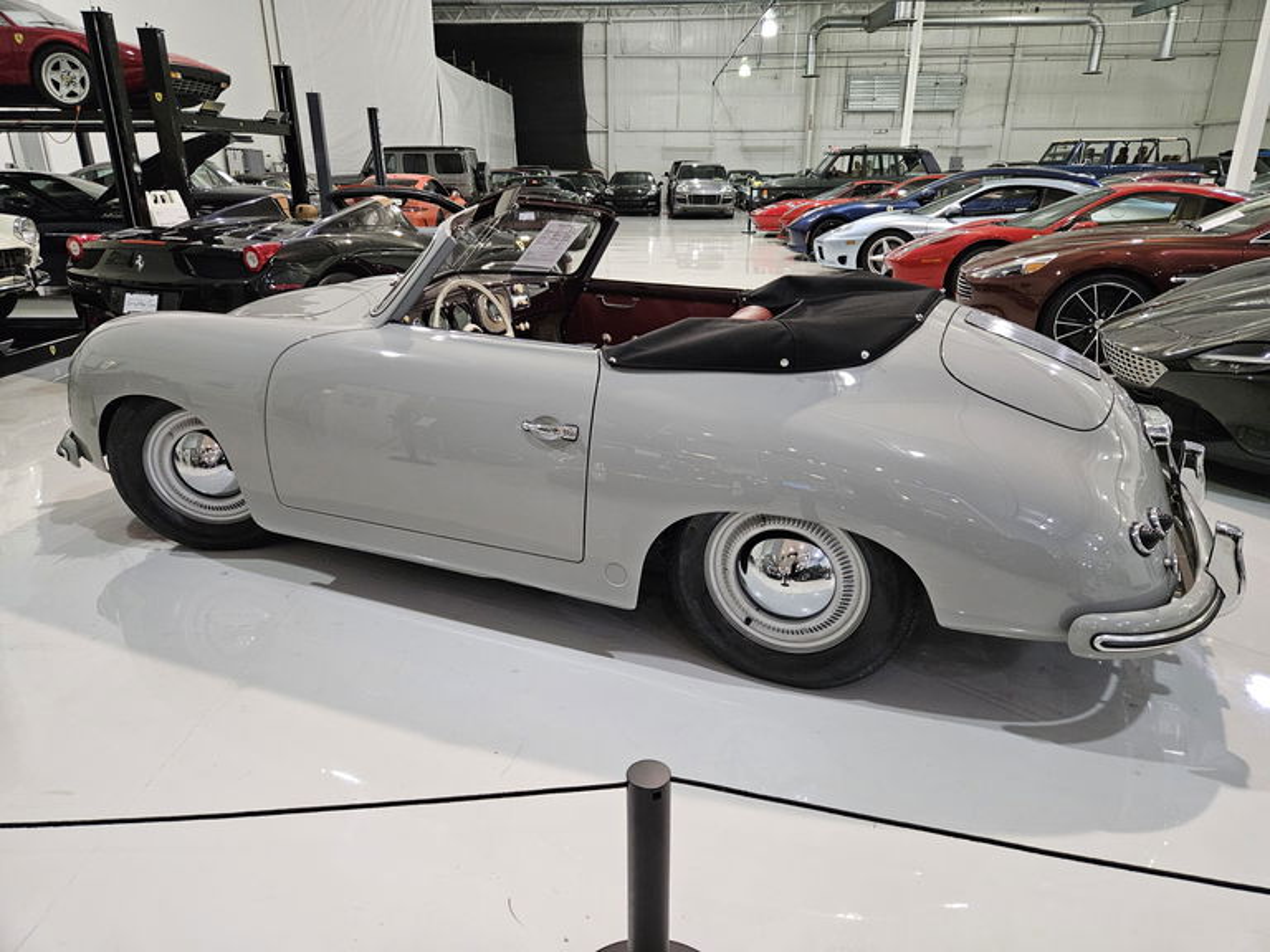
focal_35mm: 23
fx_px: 844
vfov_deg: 58.9
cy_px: 476
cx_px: 635
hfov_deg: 73.9
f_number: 1.8
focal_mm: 5.4
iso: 1000
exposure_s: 1/120
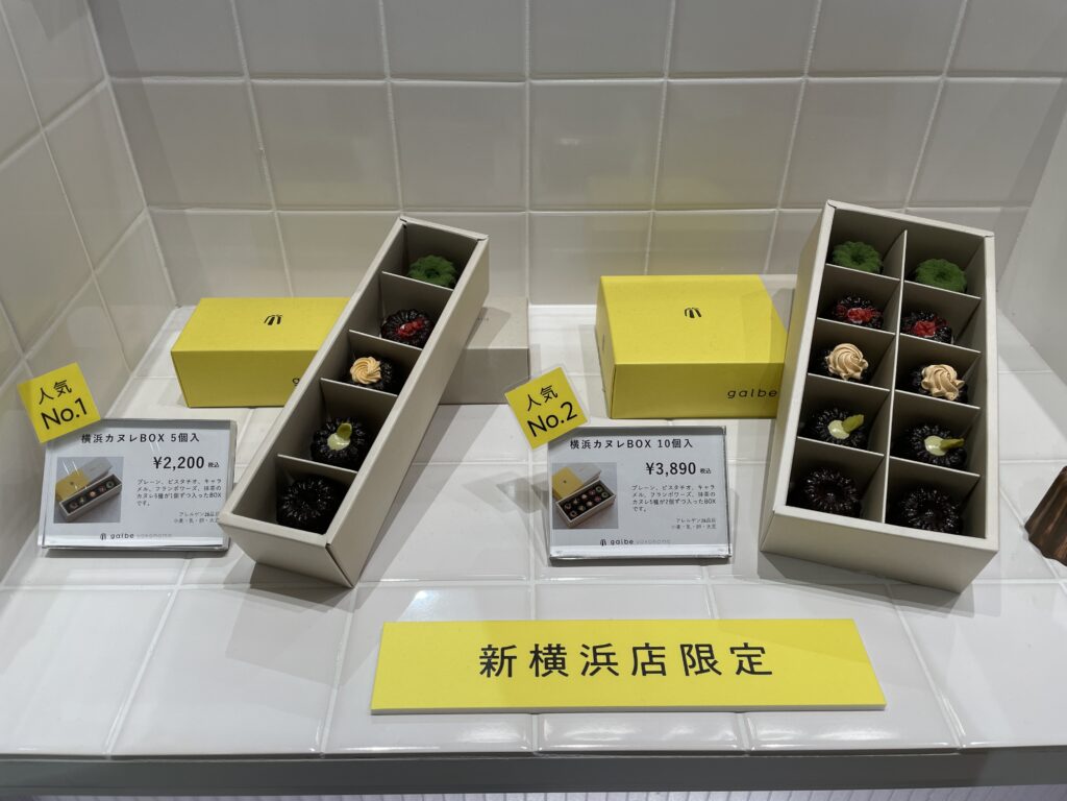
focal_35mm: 26
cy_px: 400
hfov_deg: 67.3
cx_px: 534
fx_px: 801
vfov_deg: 53.1
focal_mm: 4.2
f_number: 1.6
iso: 40
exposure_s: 1/100
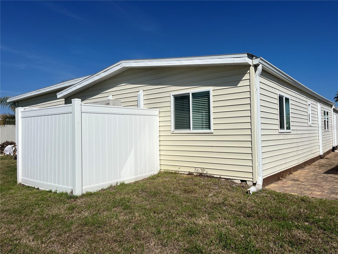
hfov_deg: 67.3
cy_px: 127
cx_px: 169
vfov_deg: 53.1
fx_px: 254
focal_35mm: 26
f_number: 1.6
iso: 50
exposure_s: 1/13333
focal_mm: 5.1
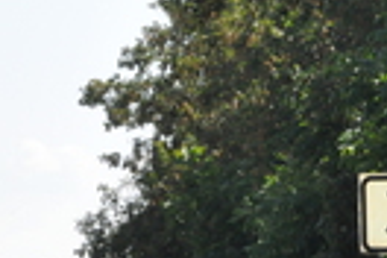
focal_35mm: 384
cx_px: 501
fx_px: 4125
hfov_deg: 5.3
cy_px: 75
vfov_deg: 3.6
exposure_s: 1/200
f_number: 22
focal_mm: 75
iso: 1250
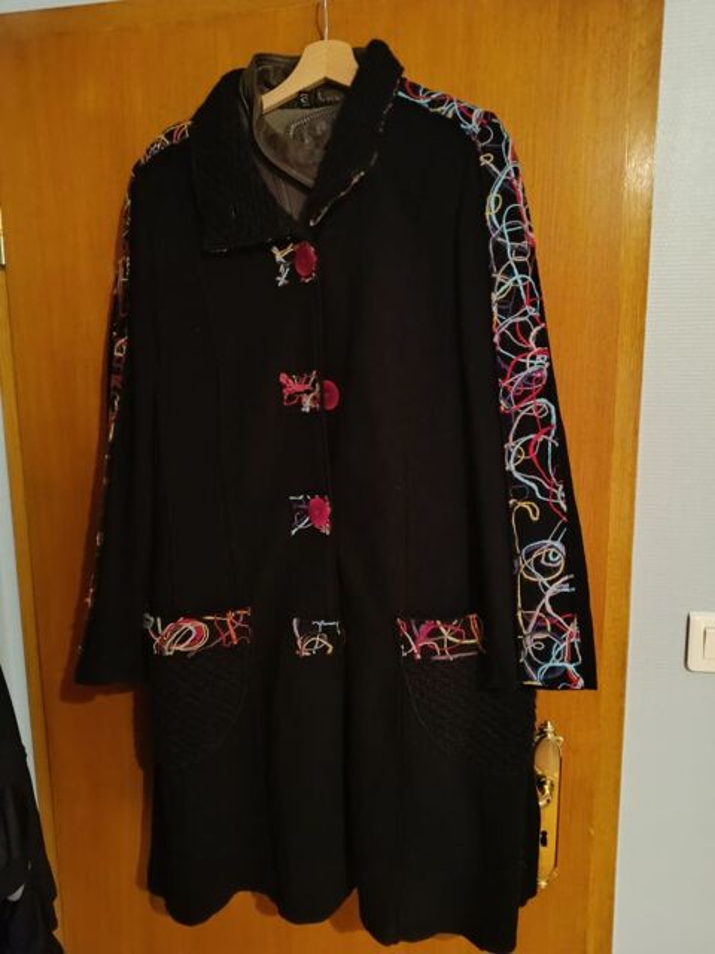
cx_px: 358
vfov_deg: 71.6
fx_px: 661
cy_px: 477
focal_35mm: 24
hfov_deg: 56.8
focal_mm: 5.59
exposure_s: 1/9.1
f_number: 1.88
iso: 2343
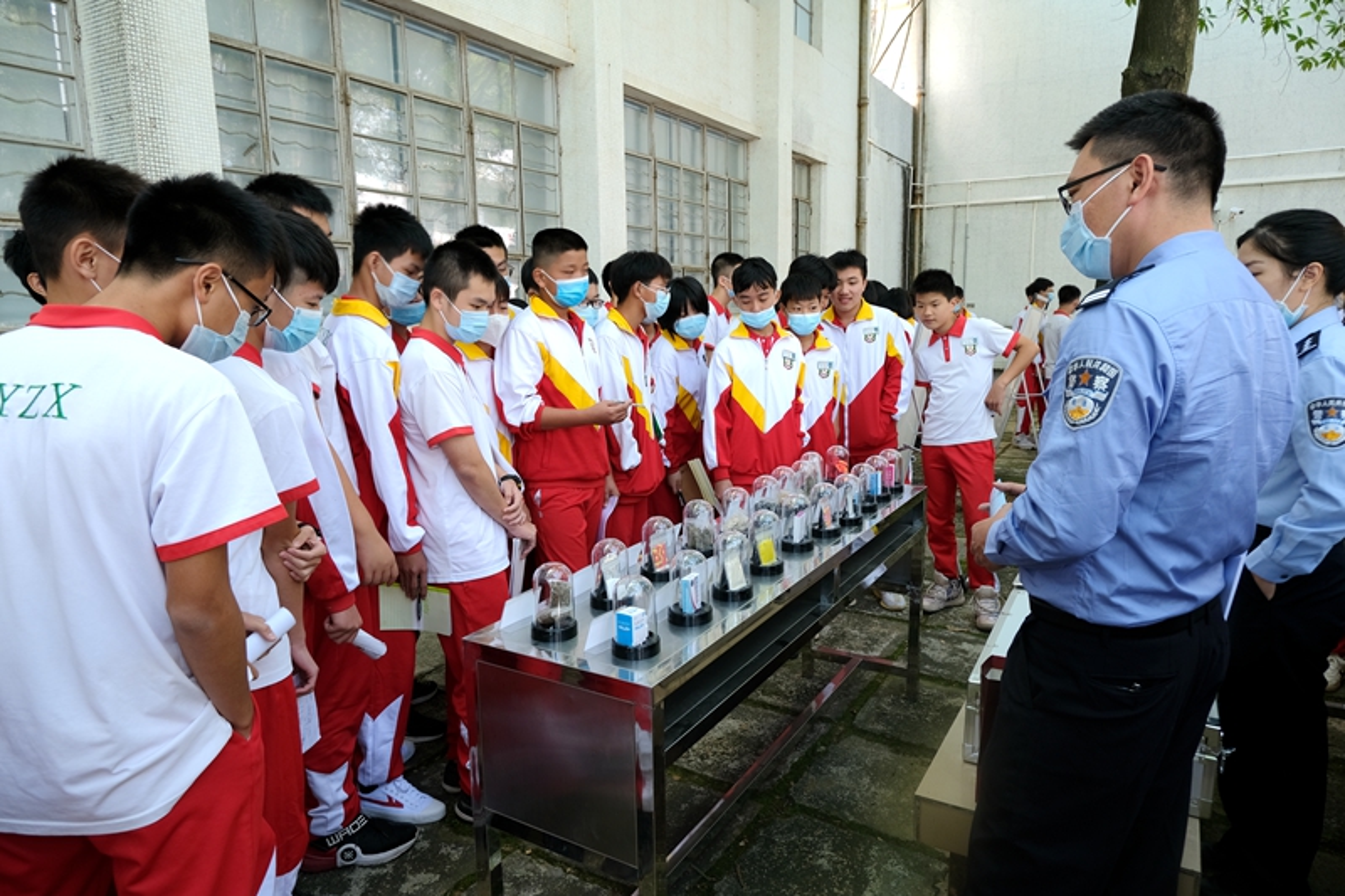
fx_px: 859
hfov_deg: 76.1
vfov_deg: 55.1
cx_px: 672
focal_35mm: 23
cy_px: 448
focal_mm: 15
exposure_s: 1/50
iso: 160
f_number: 5
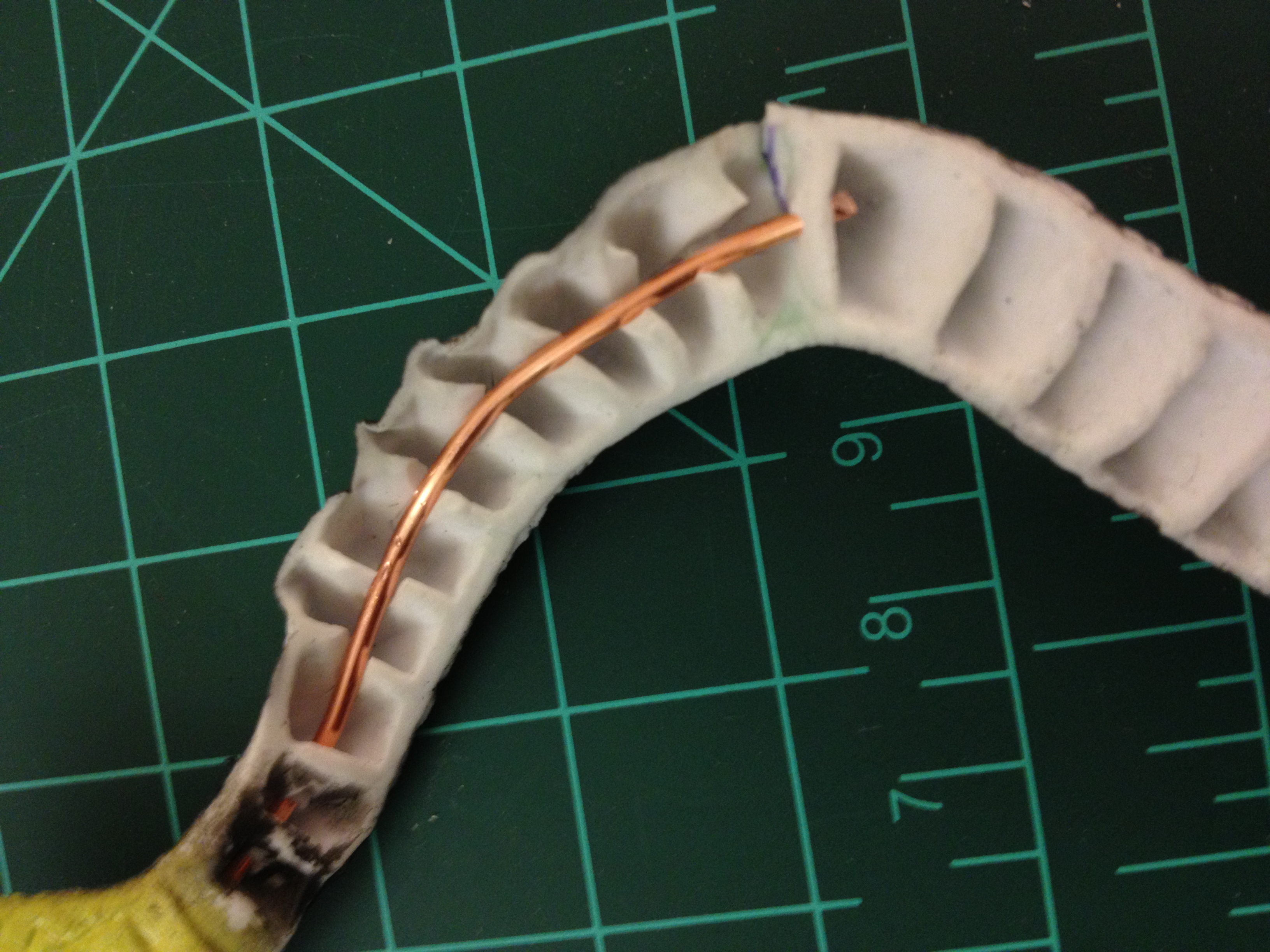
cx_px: 635
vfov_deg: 40.7
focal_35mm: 35
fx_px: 1284
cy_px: 476
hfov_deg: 52.6
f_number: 2.4
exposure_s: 1/20
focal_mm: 4.28
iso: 200
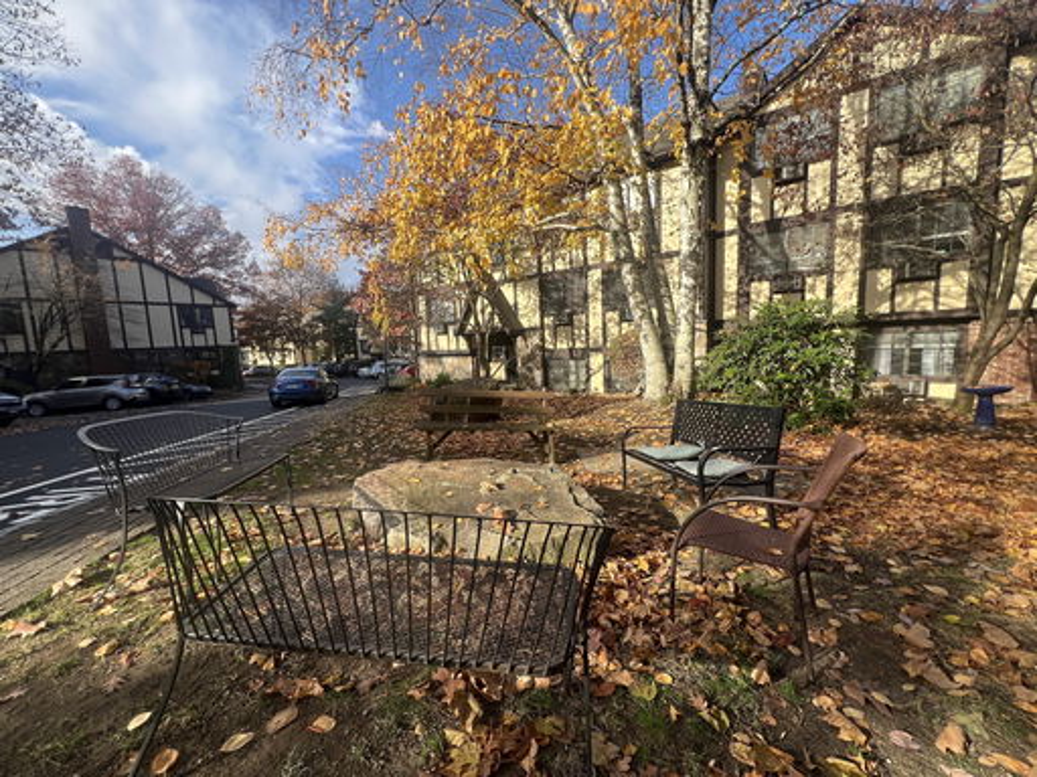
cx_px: 518
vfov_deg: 89.9
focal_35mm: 13
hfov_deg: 106.2
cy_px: 388
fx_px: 389
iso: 32
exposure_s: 1/531
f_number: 1.8
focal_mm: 1.57
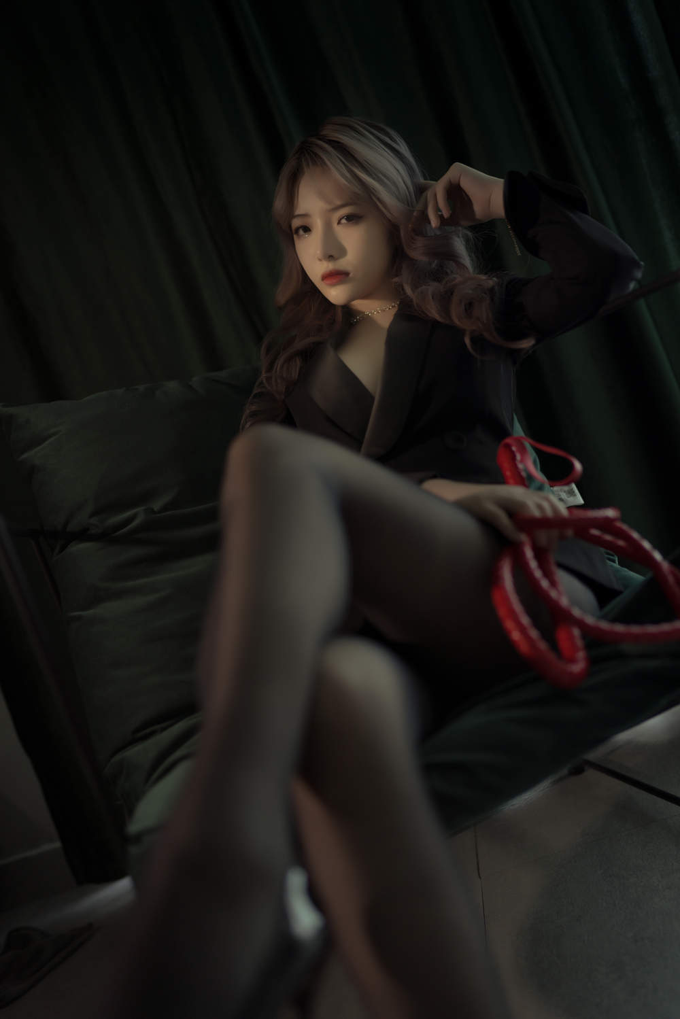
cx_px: 340
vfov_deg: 54.4
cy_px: 510
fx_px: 991
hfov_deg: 37.9
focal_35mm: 35
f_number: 1.4
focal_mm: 35
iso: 160
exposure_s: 1/200
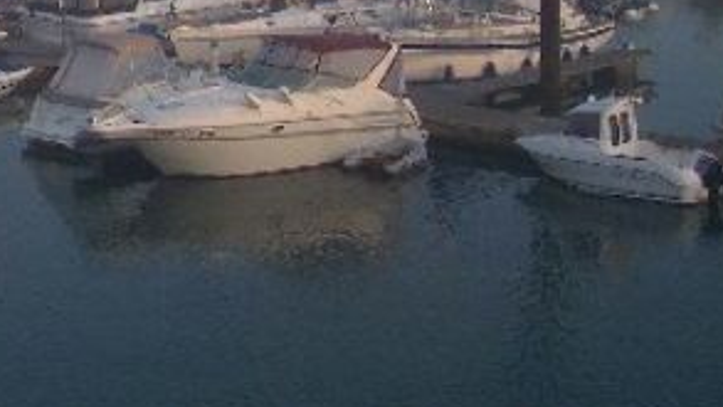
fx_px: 1994
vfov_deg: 11.1
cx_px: -109
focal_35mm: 104
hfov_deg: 19.5
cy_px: -259
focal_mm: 8
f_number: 2.8
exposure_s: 1/700
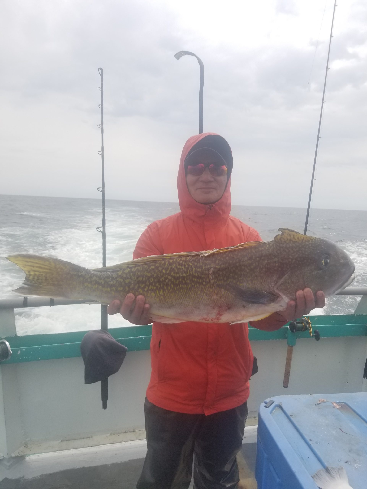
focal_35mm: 26
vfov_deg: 67.3
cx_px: 184
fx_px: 368
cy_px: 244
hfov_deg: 53.1
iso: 50
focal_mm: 4.25
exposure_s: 1/2064
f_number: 1.7
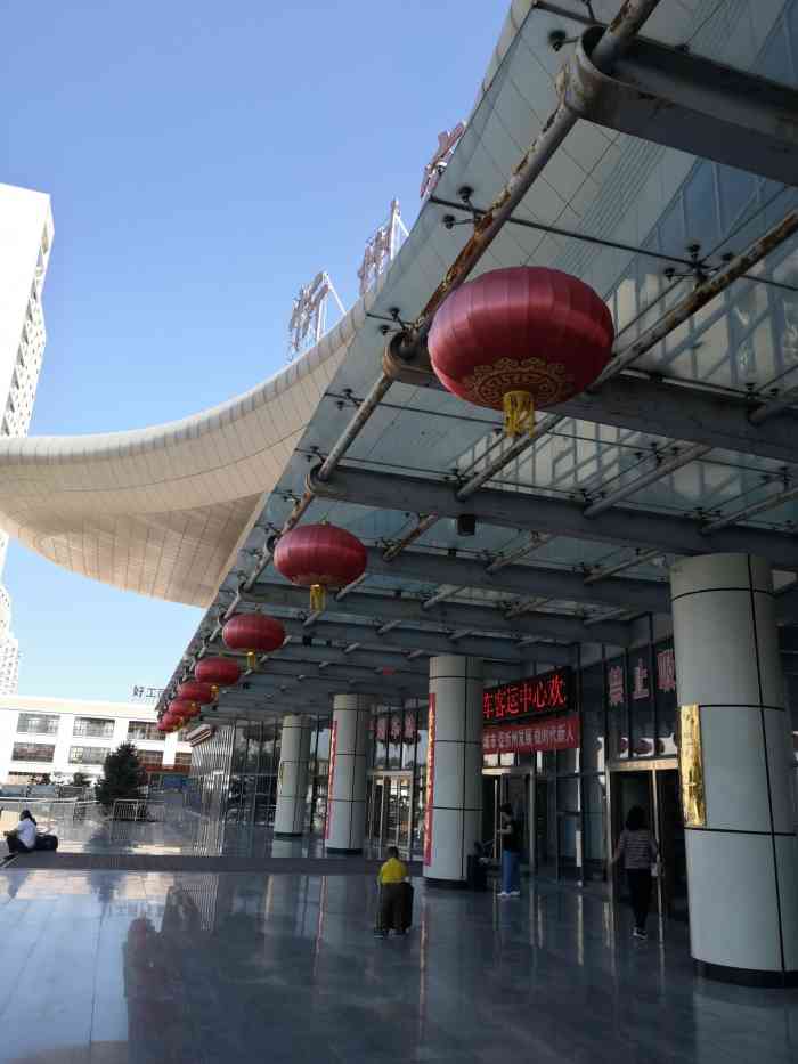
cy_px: 532
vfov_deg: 65.3
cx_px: 399
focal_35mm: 27
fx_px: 830
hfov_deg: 51.4
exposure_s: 1/714
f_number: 1.8
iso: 50
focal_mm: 3.95
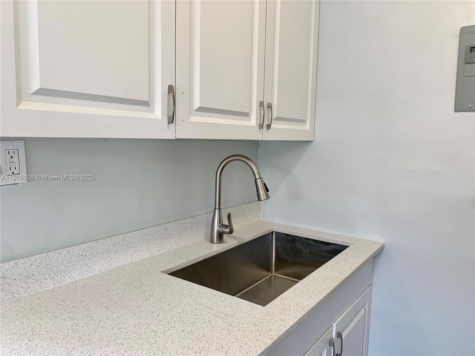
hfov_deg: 67.3
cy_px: 178
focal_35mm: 26
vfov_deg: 53.1
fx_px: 357
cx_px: 238
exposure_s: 1/60
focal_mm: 4.25
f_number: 1.8
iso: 64
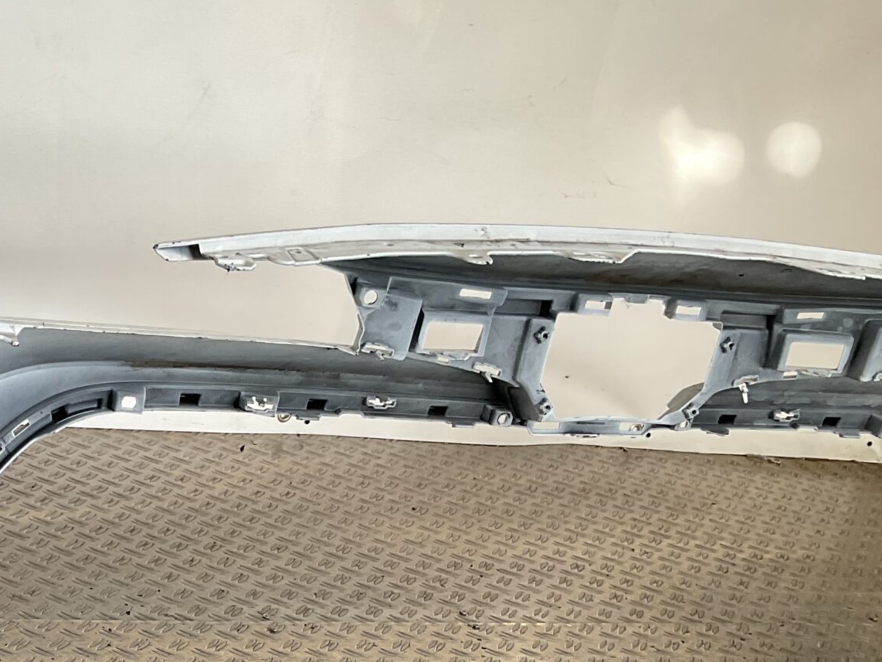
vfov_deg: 21.4
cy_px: 739
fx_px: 1657
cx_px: 21
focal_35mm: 65
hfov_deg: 28.2
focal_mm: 3
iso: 25
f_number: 1.8
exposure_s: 1/100
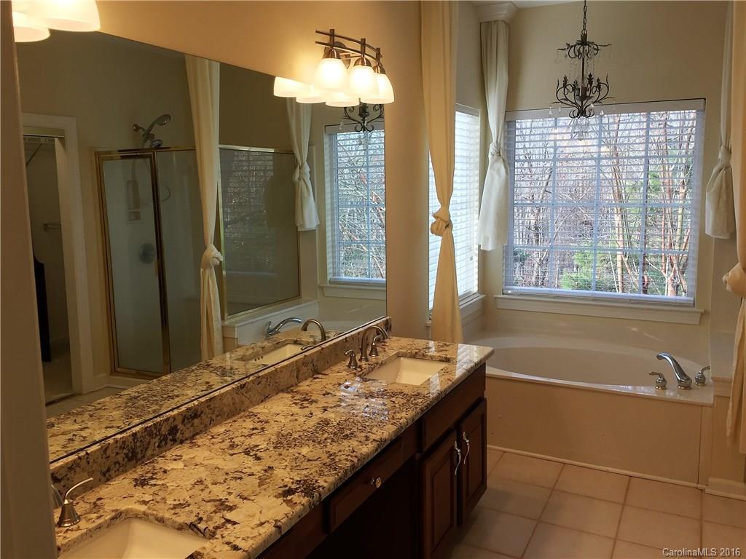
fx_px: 625
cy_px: 280
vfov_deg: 48.2
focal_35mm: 29
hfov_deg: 61.7
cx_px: 373
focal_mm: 4.15
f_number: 2.2
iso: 40
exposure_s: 1/120
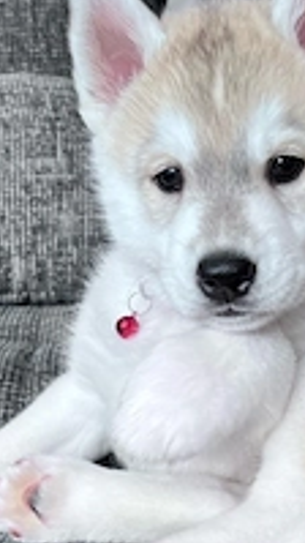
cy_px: 518
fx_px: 819
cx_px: 231
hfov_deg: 20.9
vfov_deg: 34.0
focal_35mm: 57
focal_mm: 5.1
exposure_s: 1/121
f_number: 1.6
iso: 64
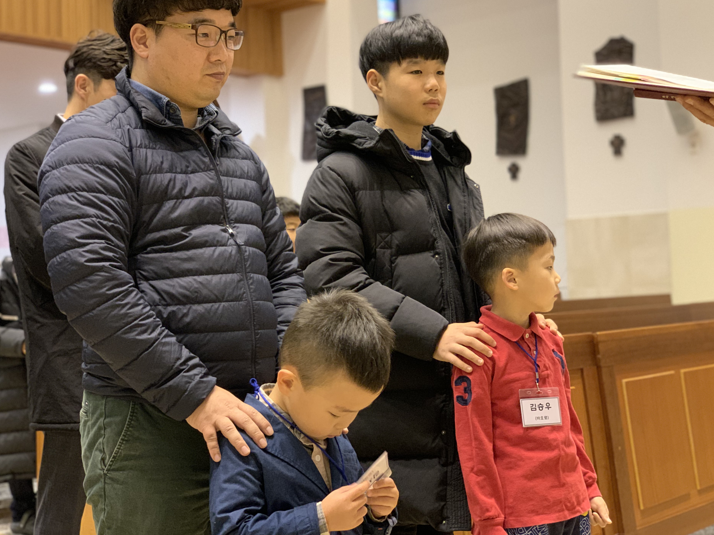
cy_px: 249
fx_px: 1155
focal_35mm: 56
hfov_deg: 34.3
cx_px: 330
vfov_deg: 26.1
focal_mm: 6
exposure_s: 1/40
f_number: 2.4
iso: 320
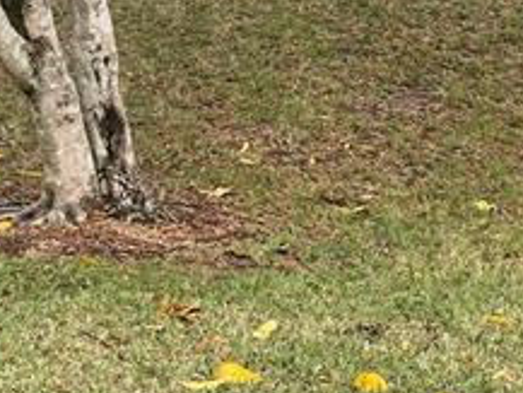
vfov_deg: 15.4
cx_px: 311
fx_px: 1391
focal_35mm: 92
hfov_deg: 21.3
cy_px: -92
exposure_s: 1/457
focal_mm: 5.1
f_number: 1.6
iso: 32
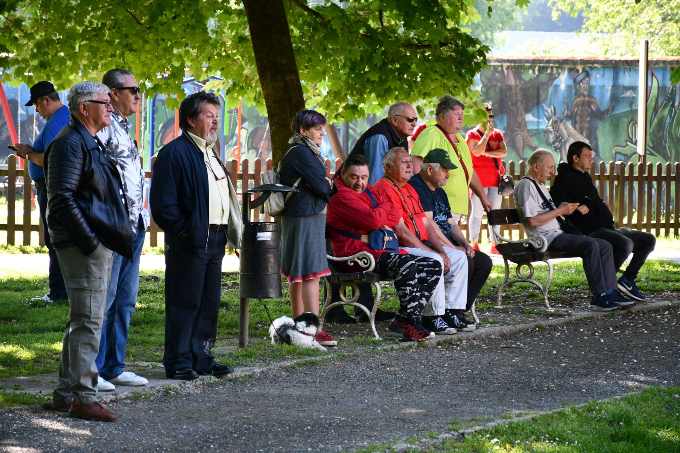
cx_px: 340
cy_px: 226
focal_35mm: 150
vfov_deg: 9.1
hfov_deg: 13.7
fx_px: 2833
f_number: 5.6
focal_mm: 100
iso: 720
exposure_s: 1/250
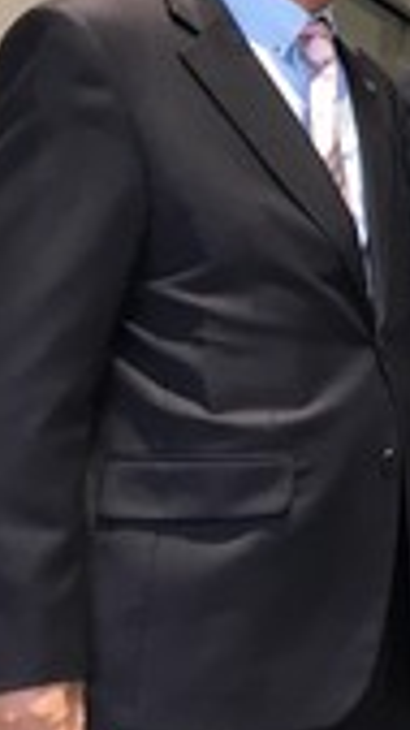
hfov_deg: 8.9
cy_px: 104
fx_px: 2166
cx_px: 1208
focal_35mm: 112
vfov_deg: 18.9
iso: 25
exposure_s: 1/30
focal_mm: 4.15
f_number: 2.2
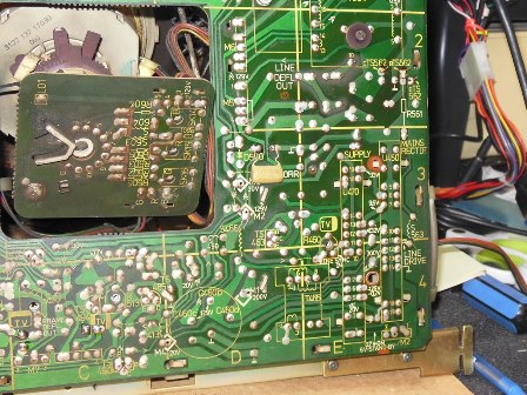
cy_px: 198
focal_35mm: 43
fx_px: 655
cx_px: 264
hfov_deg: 43.9
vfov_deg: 33.6
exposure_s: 1/30
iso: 200
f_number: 3.8
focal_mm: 7.7
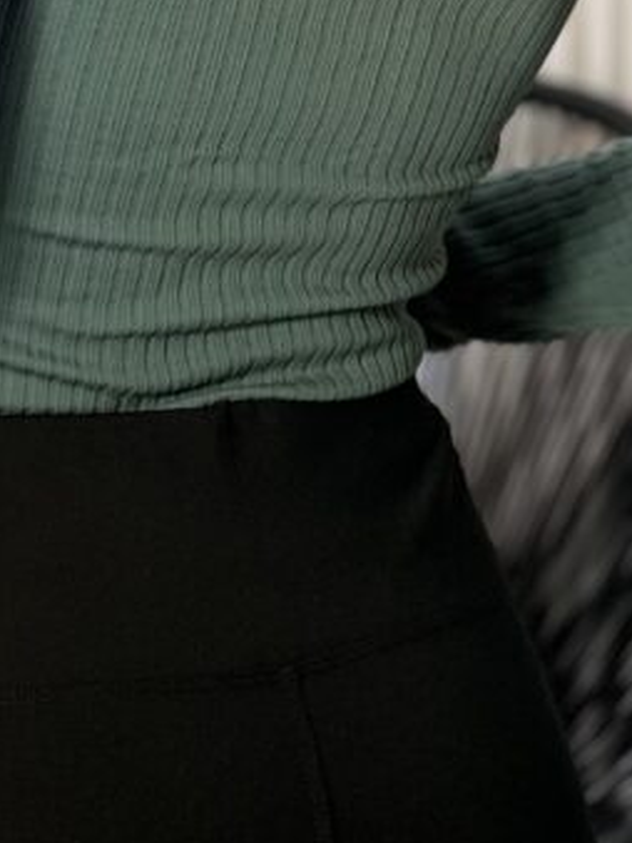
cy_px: -287
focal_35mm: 212
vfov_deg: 9.2
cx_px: 229
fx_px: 5164
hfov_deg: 7.0
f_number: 2.8
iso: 80
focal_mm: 9
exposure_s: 1/120
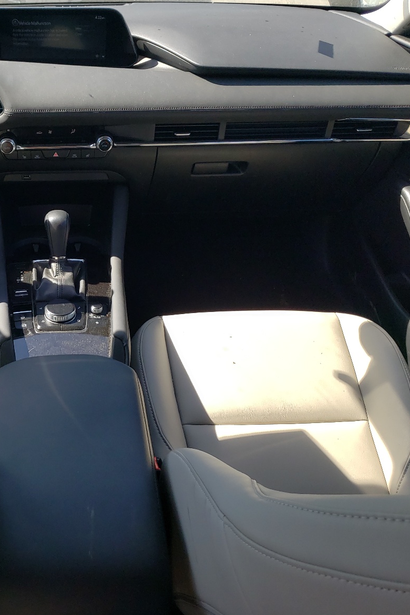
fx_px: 632
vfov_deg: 51.9
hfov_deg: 34.3
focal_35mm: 37
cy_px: 306
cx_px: 56
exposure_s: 1/625
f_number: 1.5
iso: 50
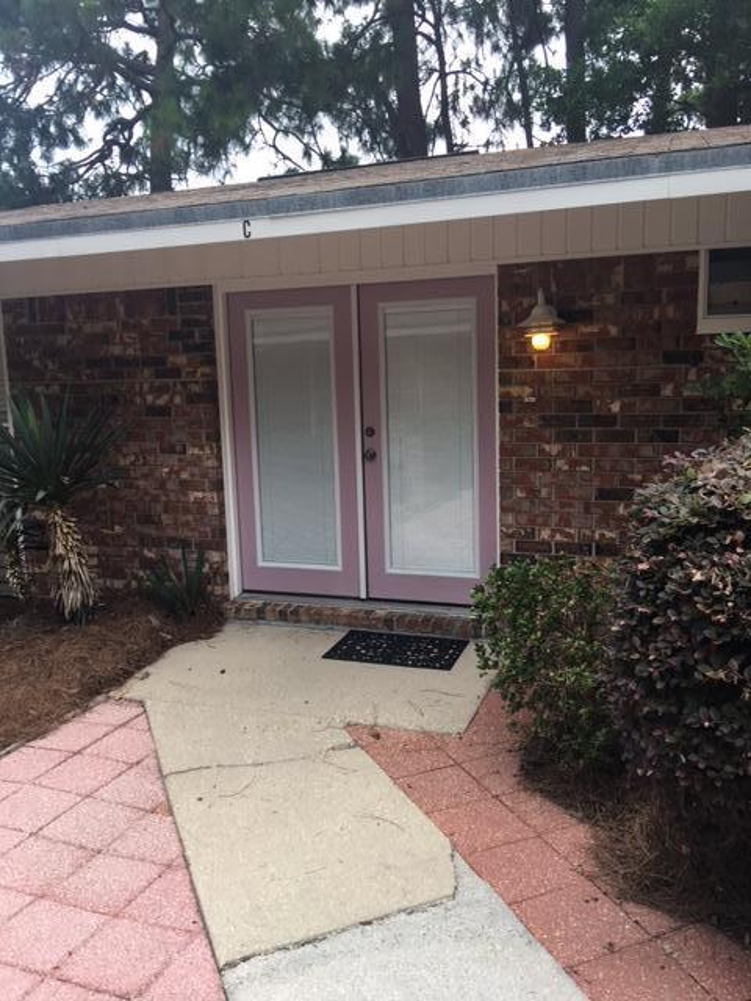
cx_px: 376
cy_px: 500
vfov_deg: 61.7
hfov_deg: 48.2
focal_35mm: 29
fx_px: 839
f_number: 2.2
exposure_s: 1/120
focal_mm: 4.15
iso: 25
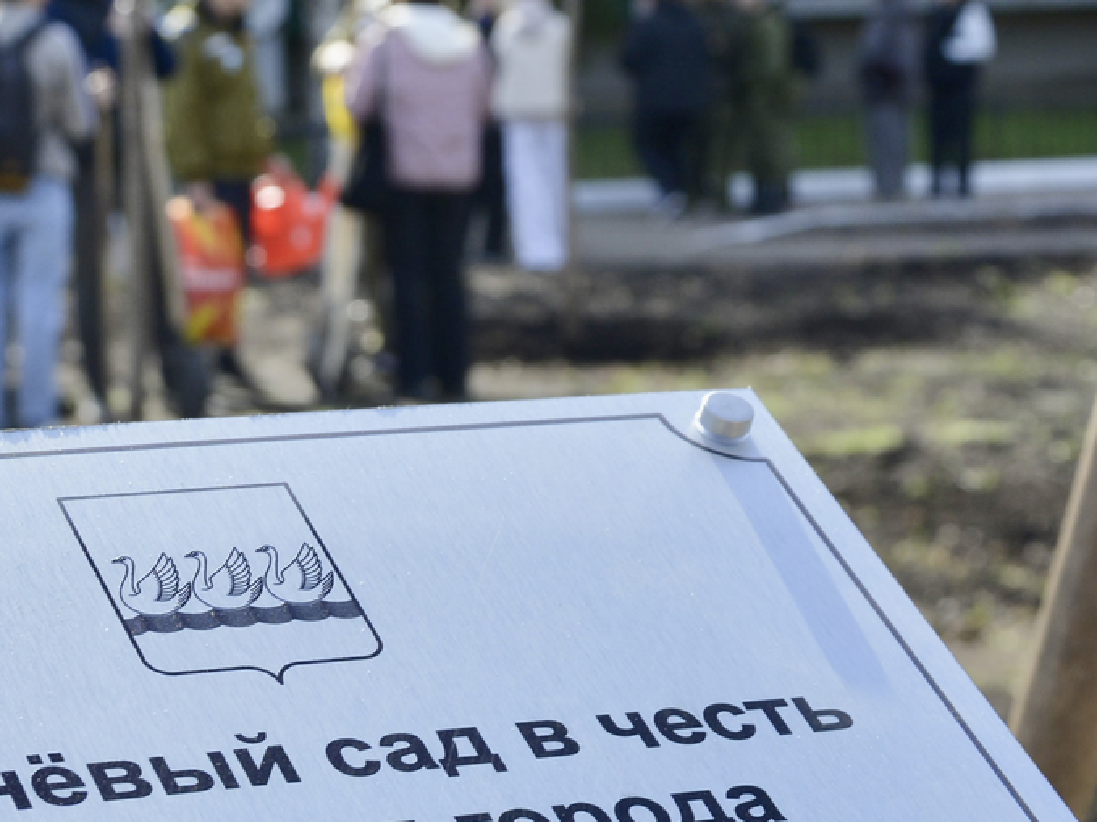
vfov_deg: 14.3
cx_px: 267
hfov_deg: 19.1
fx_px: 3232
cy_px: 823
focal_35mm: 102
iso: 200
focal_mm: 30
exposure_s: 1/320
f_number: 5.6
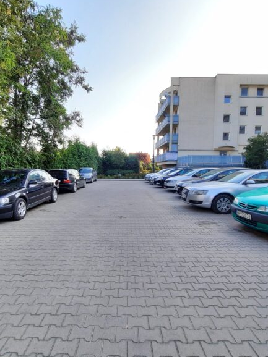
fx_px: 186
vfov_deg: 87.8
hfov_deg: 71.5
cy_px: 178
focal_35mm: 18
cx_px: 129
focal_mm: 1.74
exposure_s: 1/104
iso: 40
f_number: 2.2
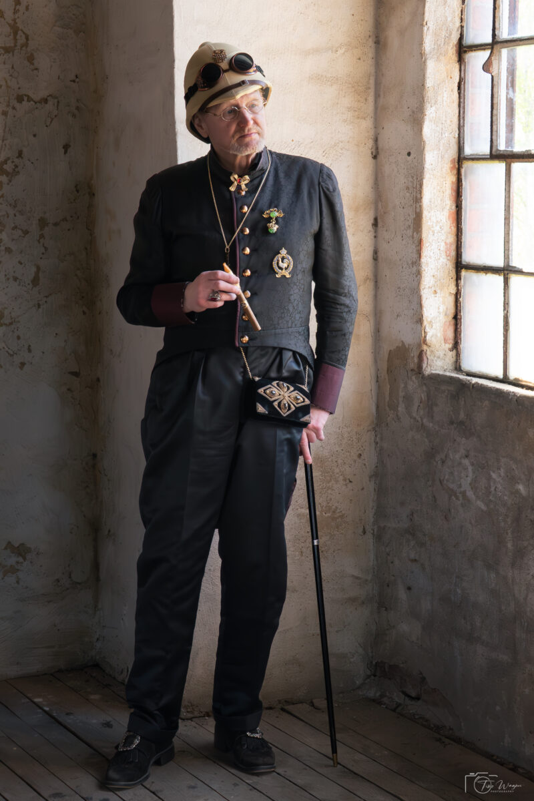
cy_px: 400
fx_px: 1824
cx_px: 267
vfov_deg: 24.8
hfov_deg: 16.7
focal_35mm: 82
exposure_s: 1/100
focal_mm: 55
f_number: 11
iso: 3200
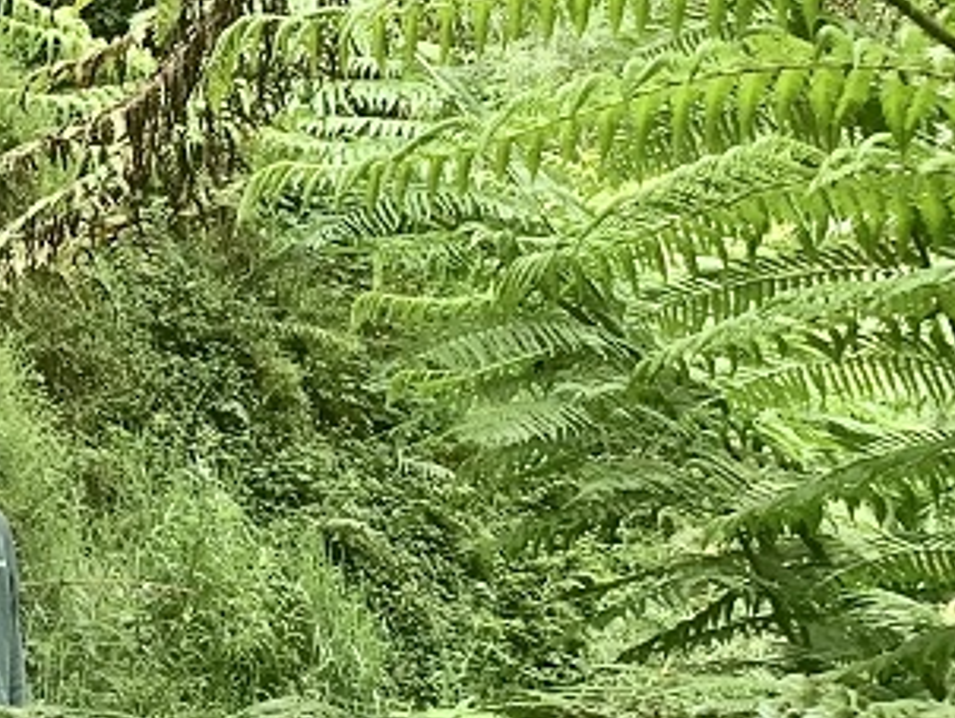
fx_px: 2374
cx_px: -342
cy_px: 740
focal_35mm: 86
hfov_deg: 20.5
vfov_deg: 16.8
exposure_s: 1/121
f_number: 1.8
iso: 100
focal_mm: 4.25
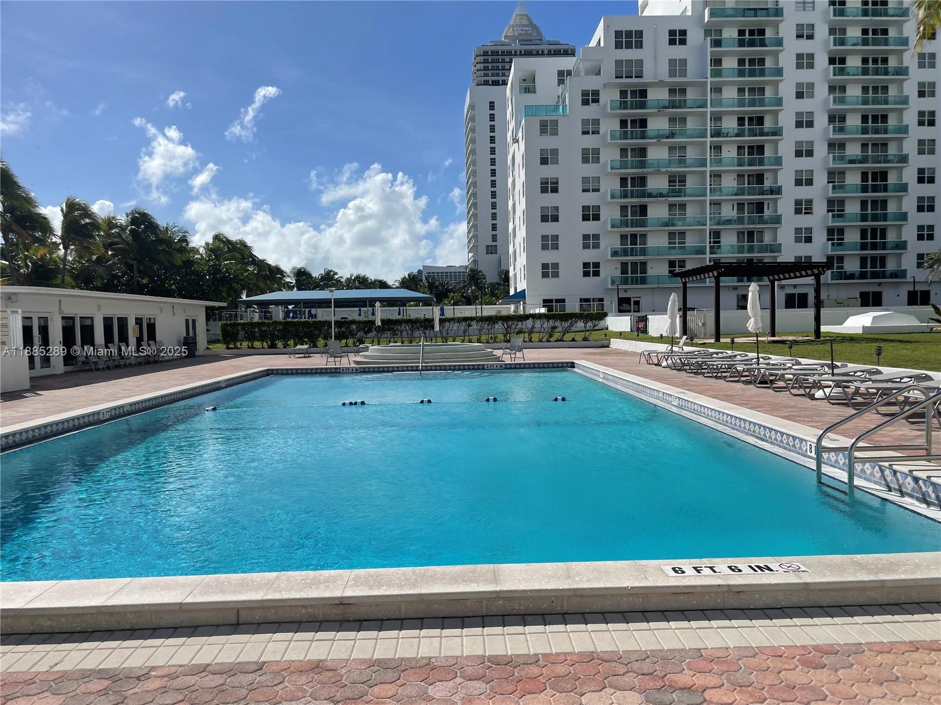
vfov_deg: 53.1
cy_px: 352
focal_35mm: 26
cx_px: 470
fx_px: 707
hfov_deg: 67.3
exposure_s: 1/9091
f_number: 1.6
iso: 32
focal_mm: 4.2
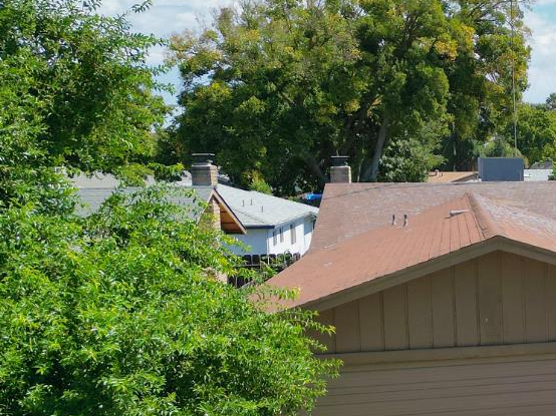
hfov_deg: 25.9
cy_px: 273
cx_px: 704
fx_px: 1044
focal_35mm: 65
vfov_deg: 22.5
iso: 110
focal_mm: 6.72
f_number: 1.7
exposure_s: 1/2500
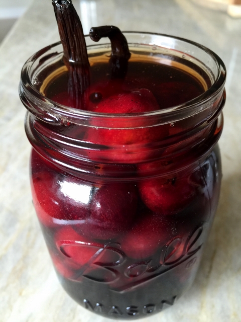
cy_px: 161
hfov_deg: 48.2
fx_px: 269
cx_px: 120
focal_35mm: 29
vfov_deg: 61.7
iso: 40
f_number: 2.2
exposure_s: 1/30
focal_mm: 4.15
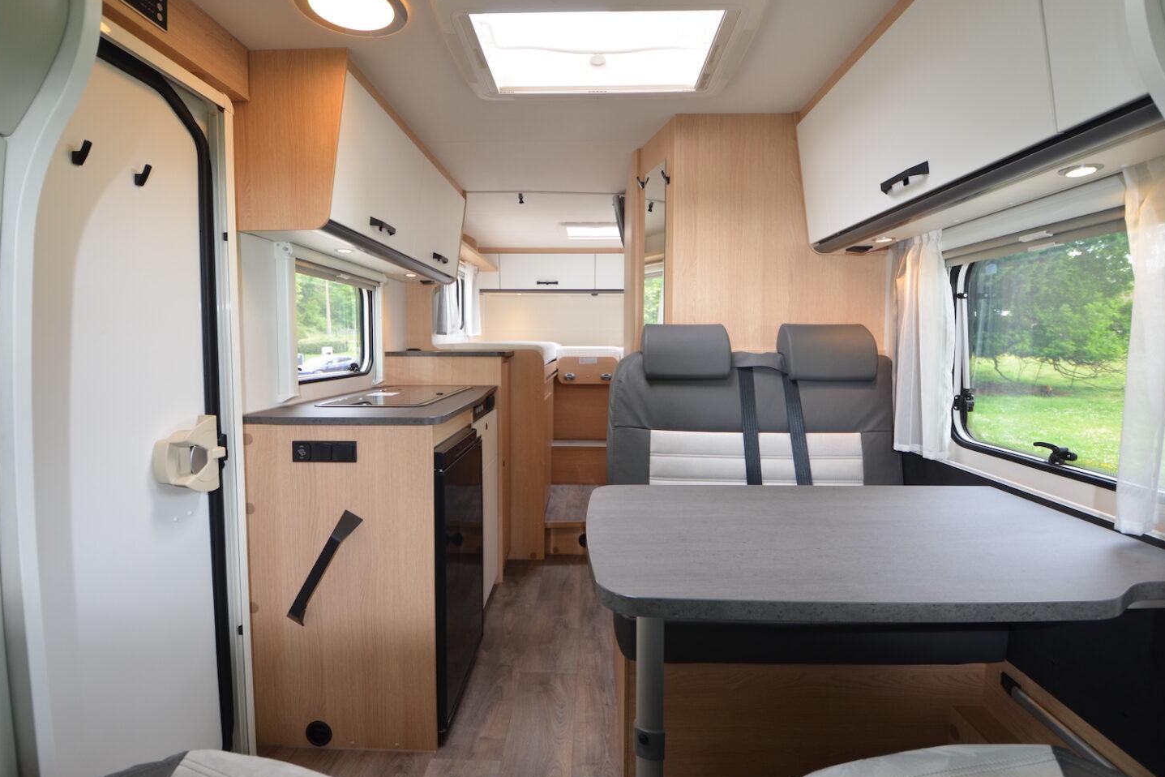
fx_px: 518
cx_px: 567
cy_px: 370
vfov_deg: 73.7
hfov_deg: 96.7
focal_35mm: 16
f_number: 4
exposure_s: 1/60
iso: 200
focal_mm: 10
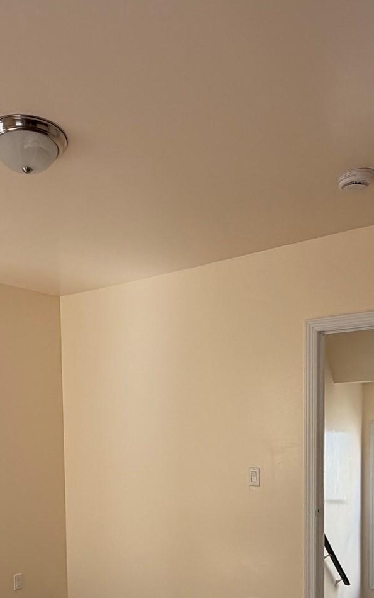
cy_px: 448
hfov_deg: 39.0
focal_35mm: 32
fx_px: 522
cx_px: 129
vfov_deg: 56.7
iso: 100
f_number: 2.2
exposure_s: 1/121
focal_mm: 2.22
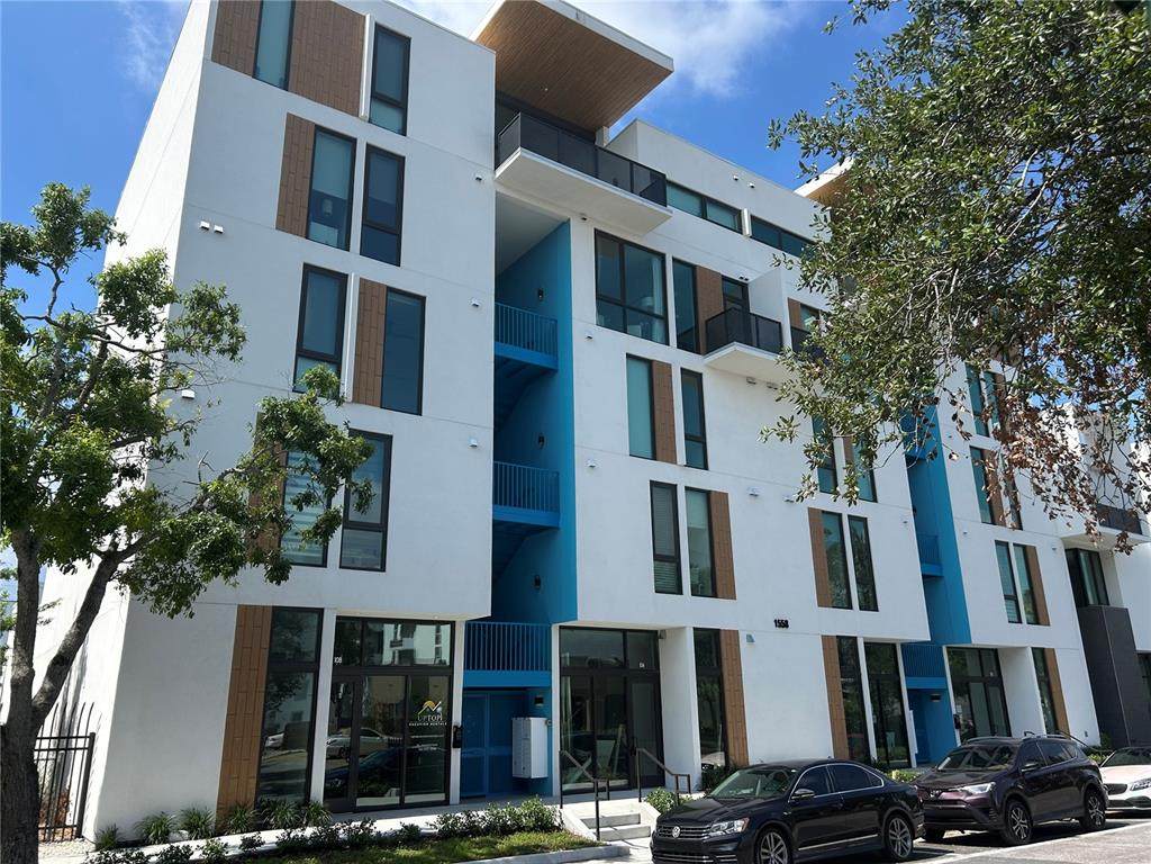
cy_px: 432
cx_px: 576
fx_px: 865
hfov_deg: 67.3
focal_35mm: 26
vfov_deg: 53.1
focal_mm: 5.7
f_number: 1.5
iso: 50
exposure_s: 1/3831
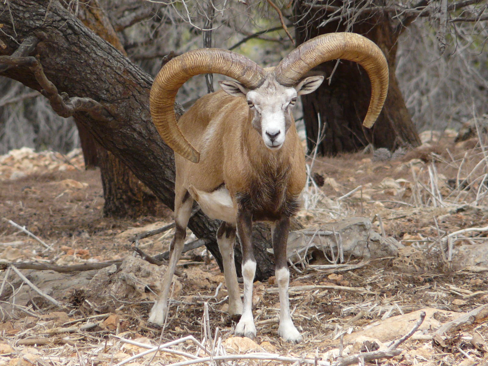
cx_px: 244
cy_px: 183
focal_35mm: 634
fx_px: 8938
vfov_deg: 2.3
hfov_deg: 3.1
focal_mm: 65.3
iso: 125
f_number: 3.6
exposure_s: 1/100
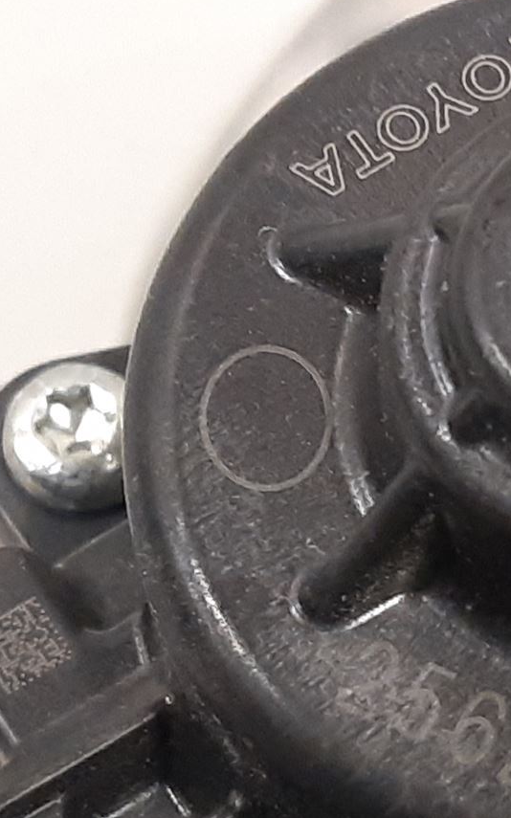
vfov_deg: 30.2
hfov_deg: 19.2
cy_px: 676
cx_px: 504
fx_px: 1471
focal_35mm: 66
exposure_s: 1/33
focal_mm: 3.93
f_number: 1.7
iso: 250
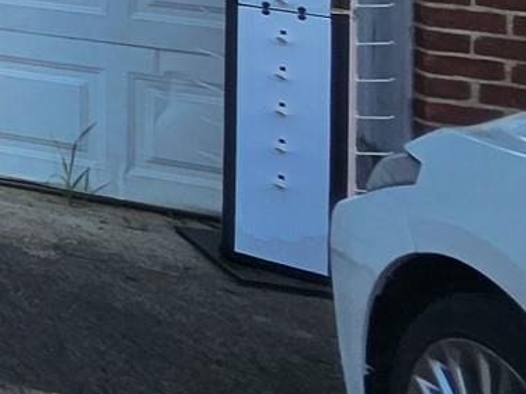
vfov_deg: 17.9
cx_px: -831
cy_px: -261
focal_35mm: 70
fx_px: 1064
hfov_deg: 13.9
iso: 32
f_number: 2.2
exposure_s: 1/475
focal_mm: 1.7
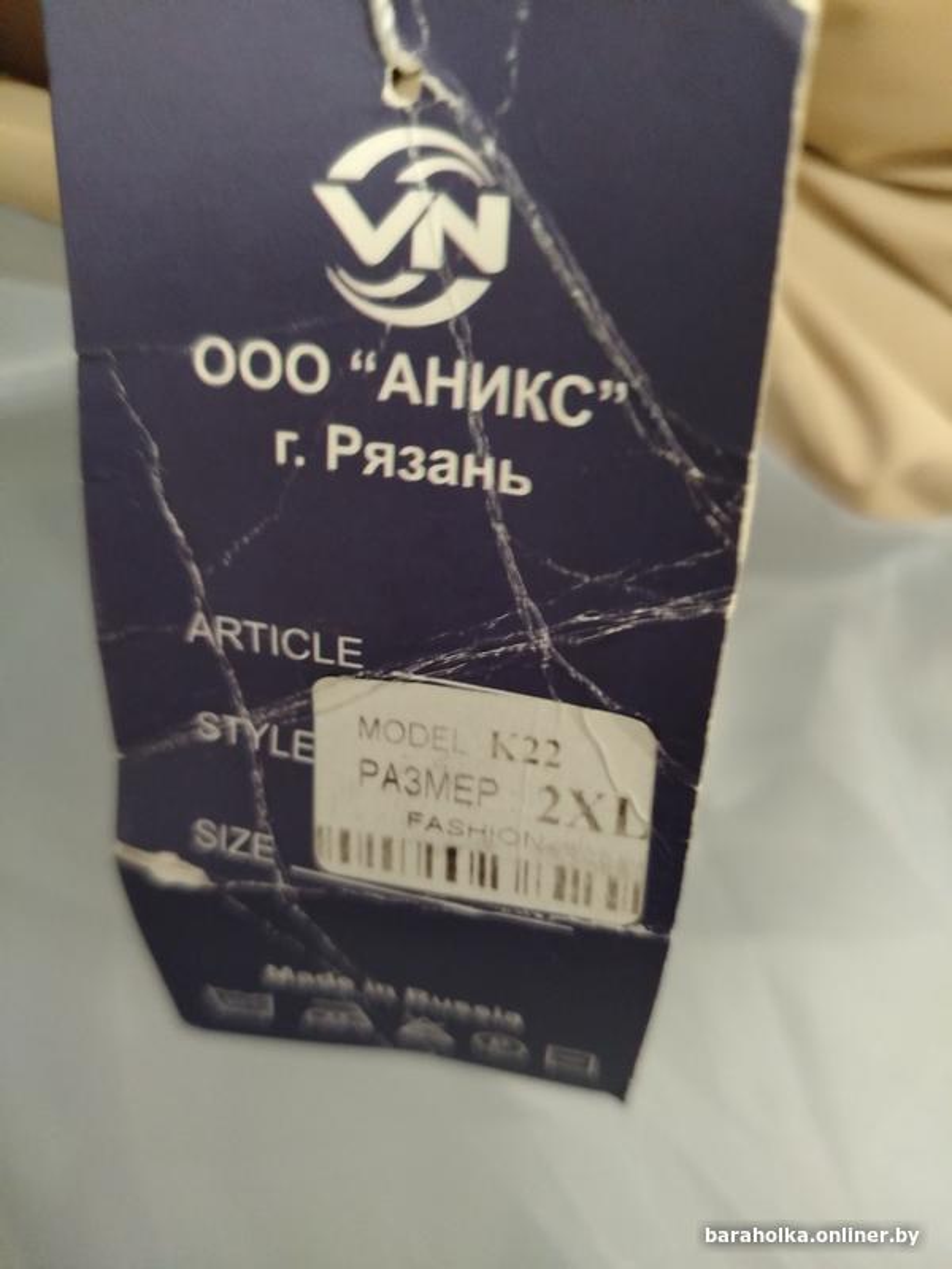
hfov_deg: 56.8
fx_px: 880
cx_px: 476
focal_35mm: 24
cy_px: 634
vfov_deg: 71.6
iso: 8256
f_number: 1.75
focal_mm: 5.25
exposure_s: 1/25
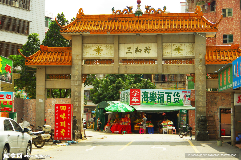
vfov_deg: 18.9
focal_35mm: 72
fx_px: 482
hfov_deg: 28.1
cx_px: 120
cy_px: 80
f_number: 5.6
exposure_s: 1/640
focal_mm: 48
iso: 100
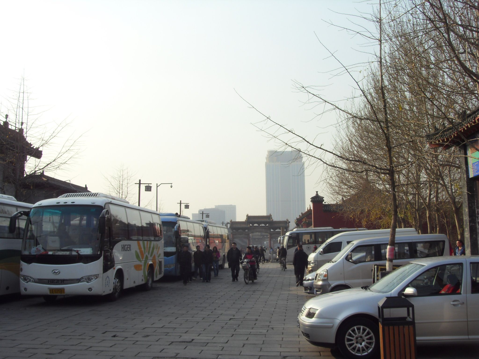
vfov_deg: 36.8
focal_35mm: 39
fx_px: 540
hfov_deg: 47.9
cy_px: 180
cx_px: 240
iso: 80
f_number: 6.2
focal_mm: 6.6
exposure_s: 1/250
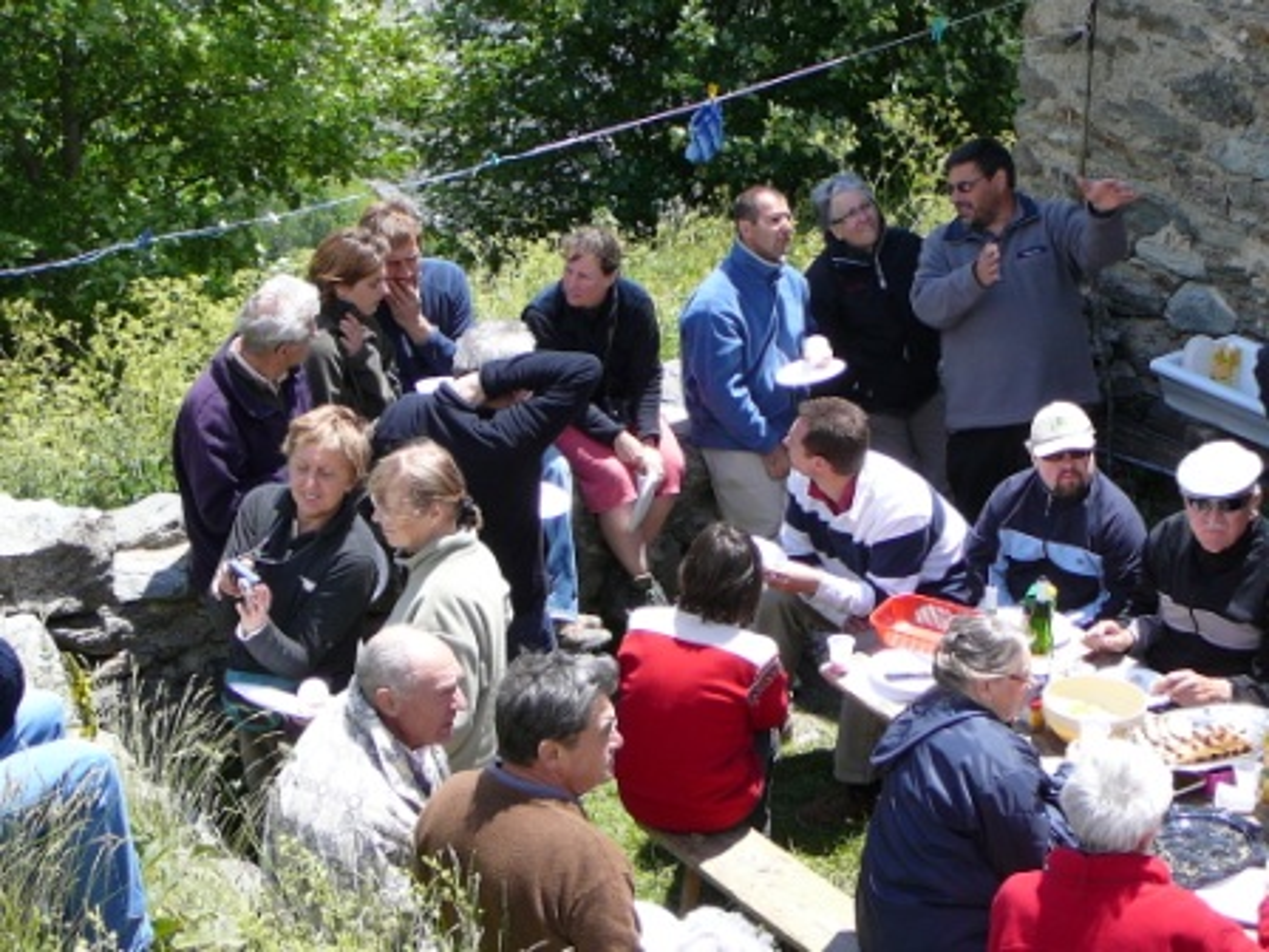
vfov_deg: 22.6
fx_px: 2383
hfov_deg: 29.8
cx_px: 634
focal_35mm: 65
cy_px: 476
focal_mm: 7.8
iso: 80
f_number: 3.4
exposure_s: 1/320
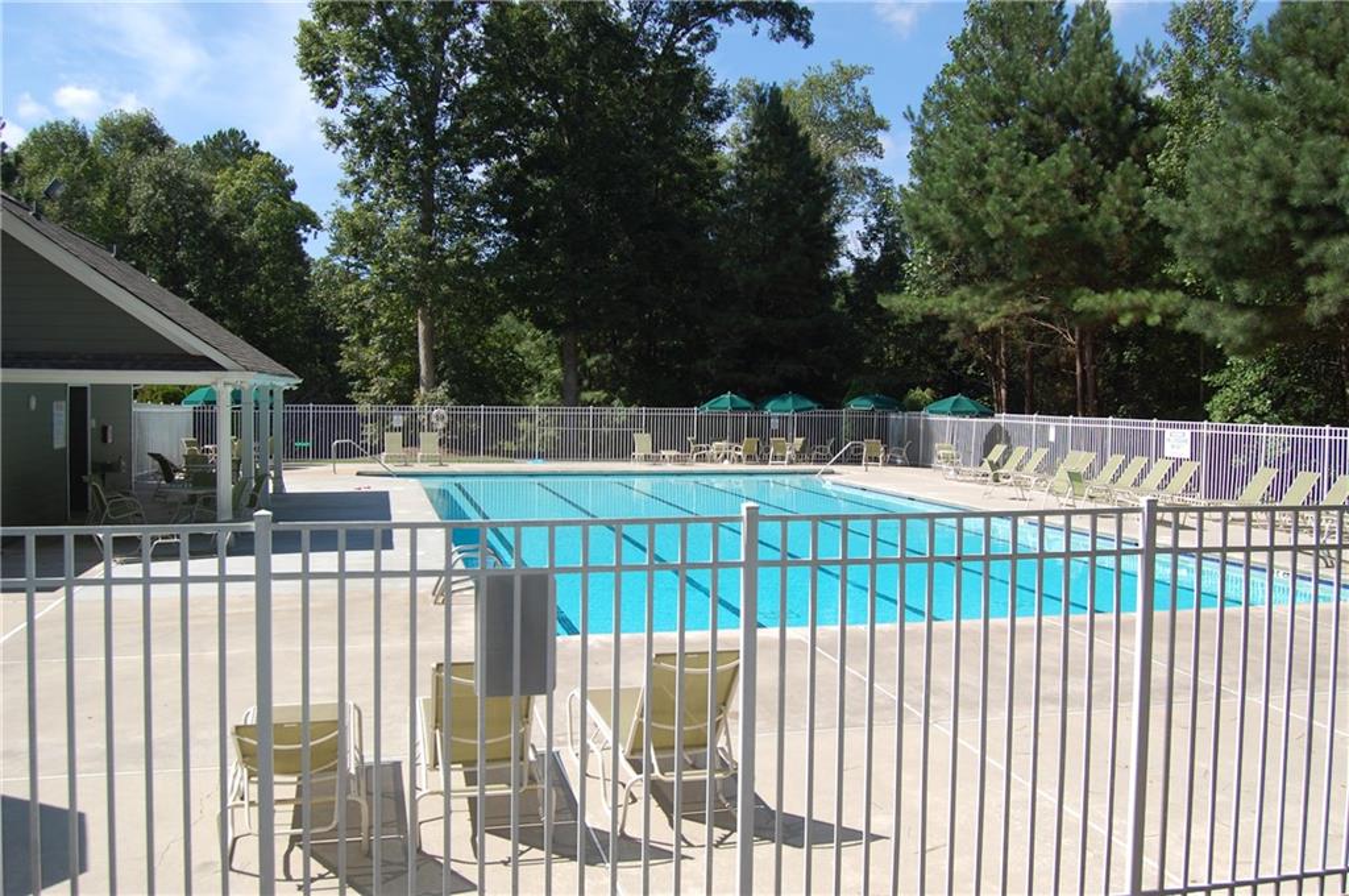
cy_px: 448
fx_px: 1123
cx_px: 674
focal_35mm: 30
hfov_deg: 62.0
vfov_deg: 43.5
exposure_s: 1/500
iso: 200
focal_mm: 20
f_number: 6.3
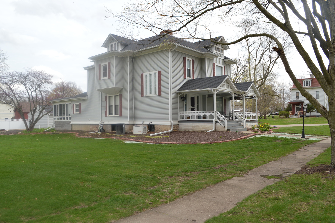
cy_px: 111
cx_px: 162
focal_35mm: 28
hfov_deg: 65.5
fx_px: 261
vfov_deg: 46.4
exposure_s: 1/200
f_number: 7.1
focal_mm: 18
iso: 100
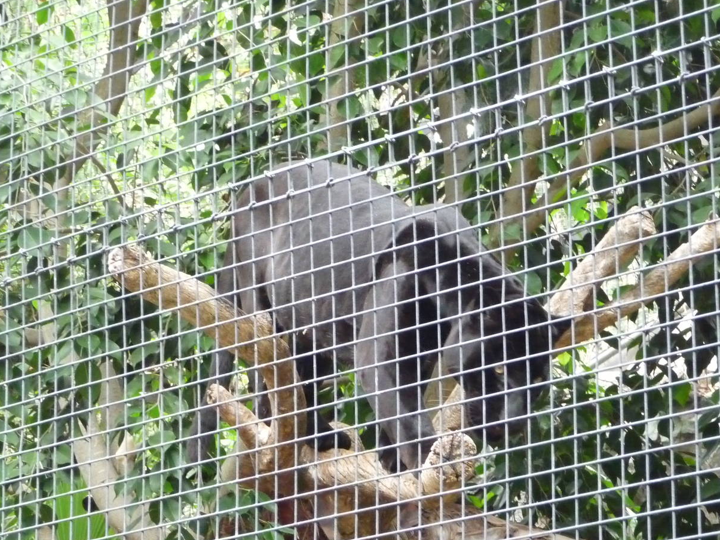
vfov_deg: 8.7
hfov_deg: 11.6
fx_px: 3536
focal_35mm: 170
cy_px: 284
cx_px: 415
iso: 800
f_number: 4.7
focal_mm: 21.8
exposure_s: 1/60
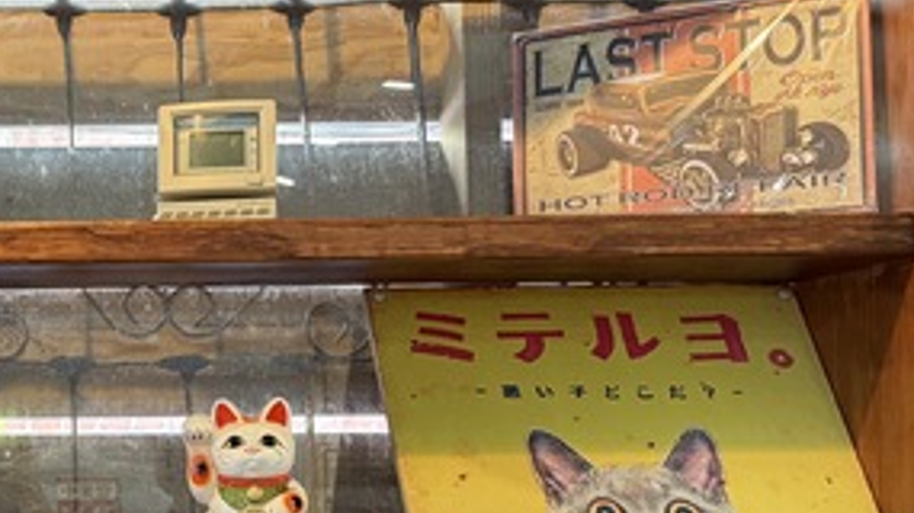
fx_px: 1599
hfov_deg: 29.6
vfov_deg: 18.2
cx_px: -19
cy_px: 346
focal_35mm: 66
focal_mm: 6.76
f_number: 1.78
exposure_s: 1/60
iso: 640
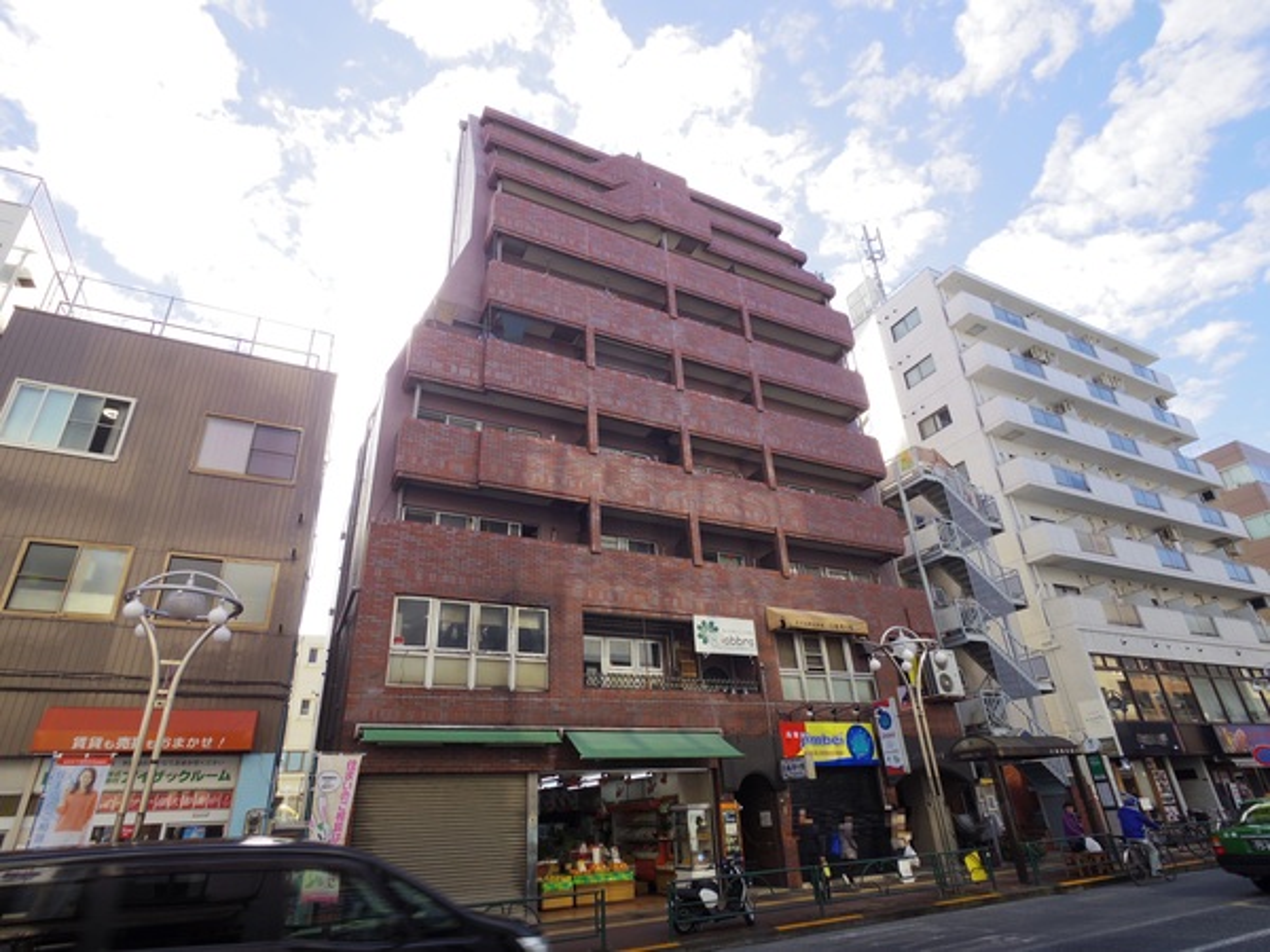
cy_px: 476
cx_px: 635
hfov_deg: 91.0
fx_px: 624
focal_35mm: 17
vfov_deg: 74.7
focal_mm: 3.8
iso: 200
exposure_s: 1/100
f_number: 4.5
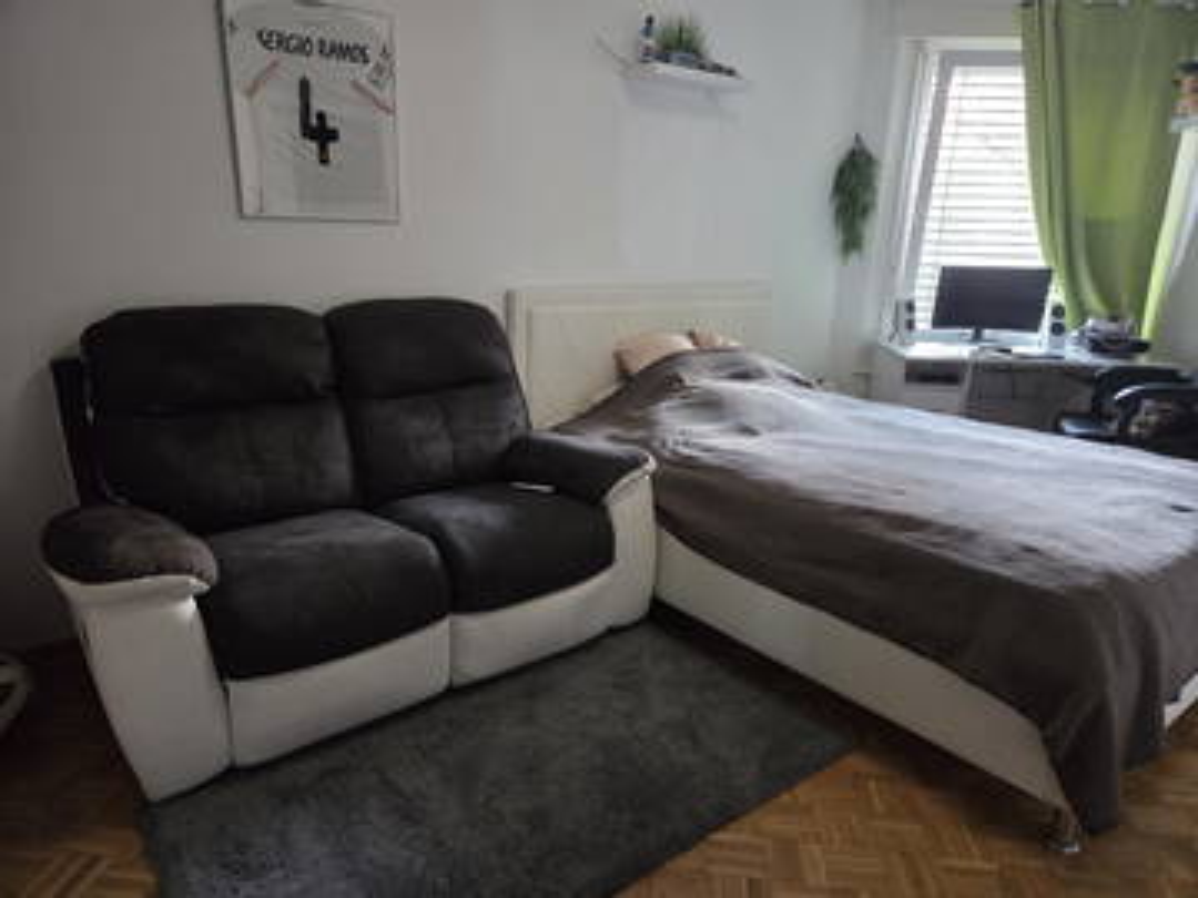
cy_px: 449
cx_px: 599
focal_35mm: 23
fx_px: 796
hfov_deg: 73.9
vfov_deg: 58.9
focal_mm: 5.4
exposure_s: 1/100
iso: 1000
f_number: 1.8
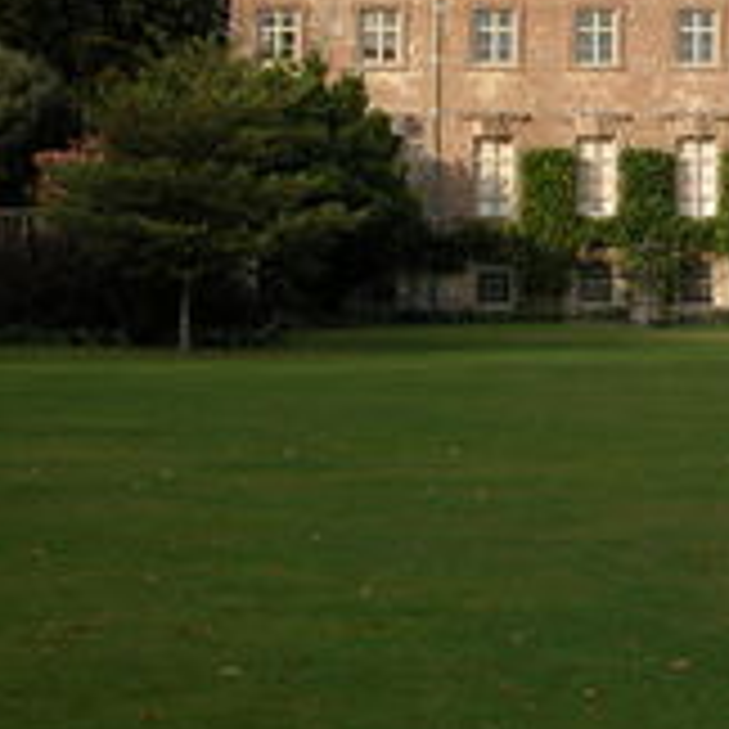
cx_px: 824
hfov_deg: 14.4
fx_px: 2811
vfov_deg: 14.6
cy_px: 63
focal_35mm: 118
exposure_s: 1/236
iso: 100
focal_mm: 13.7
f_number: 5.5
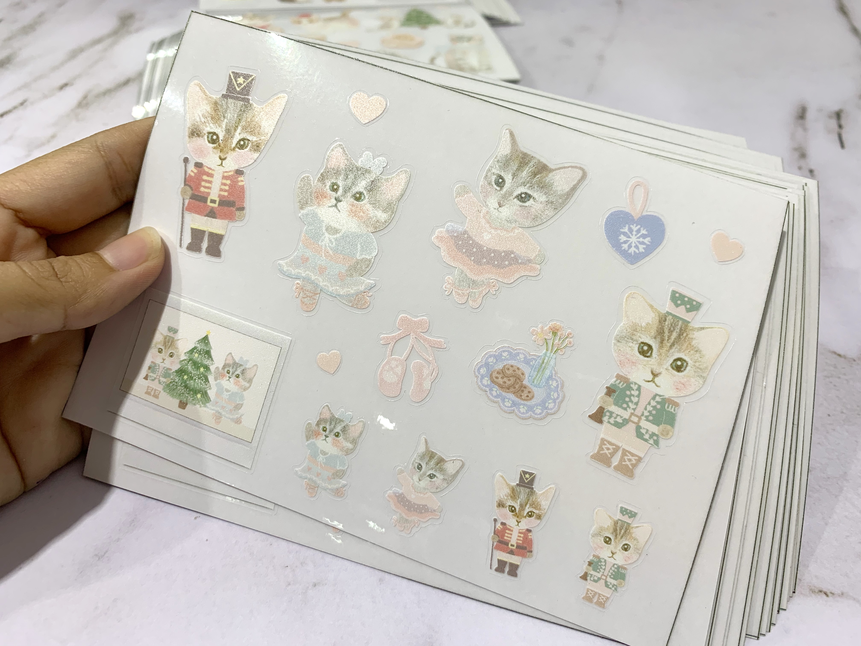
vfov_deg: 53.1
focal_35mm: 26
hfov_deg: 67.3
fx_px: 647
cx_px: 430
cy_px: 323
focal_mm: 4.25
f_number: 1.8
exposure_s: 1/100
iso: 40
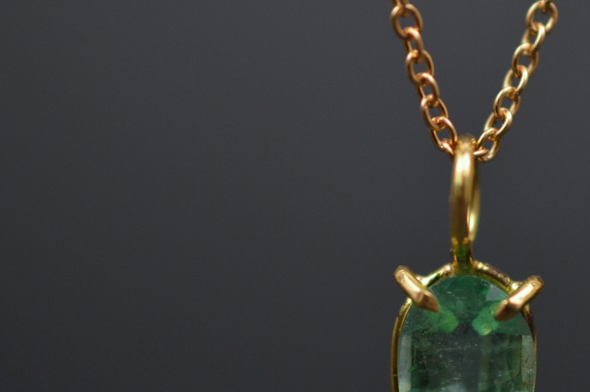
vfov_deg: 12.3
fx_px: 1818
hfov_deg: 18.3
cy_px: 238
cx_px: 464
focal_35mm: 111
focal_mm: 40
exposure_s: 1/200
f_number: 3.3
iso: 400
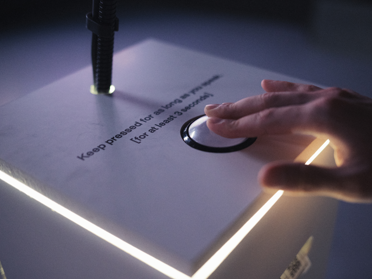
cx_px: 206
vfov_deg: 32.9
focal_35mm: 44
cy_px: 140
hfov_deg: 42.9
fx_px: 473
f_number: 2
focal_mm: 40
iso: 4000
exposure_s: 1/80
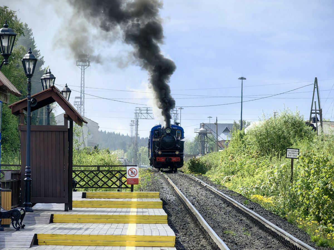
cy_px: 125
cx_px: 167
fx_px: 2605
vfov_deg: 5.5
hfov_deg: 7.3
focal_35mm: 270
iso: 50
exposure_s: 1/215
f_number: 3.5
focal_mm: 16.85
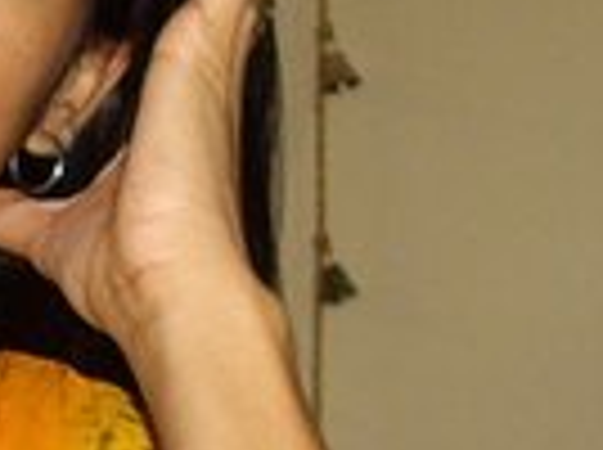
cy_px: 387
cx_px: -99
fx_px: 3165
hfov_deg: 10.7
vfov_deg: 8.1
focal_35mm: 182
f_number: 2.7
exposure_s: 1/40
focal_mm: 6.2
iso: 200
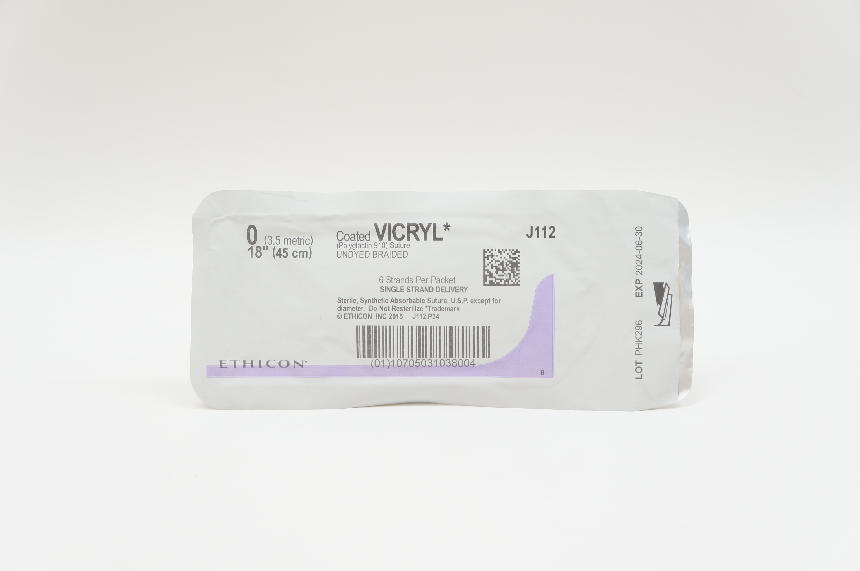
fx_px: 1217
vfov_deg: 26.4
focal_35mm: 51
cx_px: 430
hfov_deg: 38.9
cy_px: 286
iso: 400
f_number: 6.3
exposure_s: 1/50
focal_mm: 34
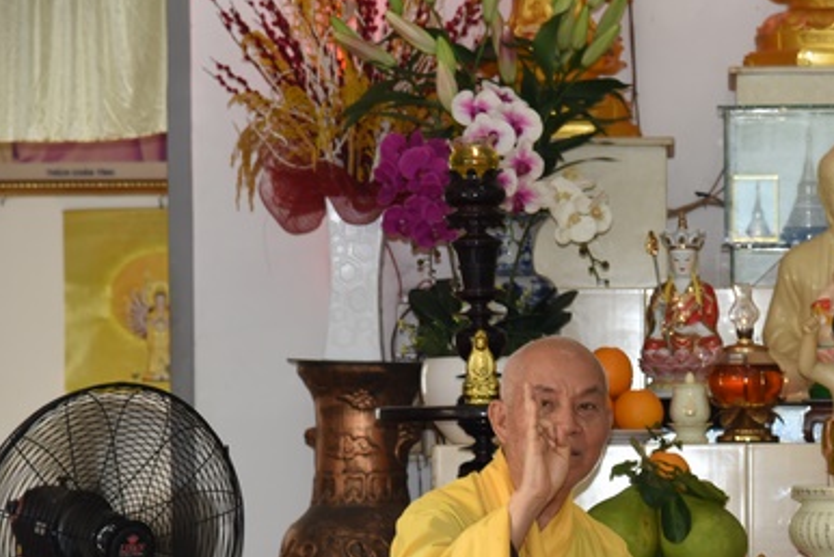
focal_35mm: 202
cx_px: 650
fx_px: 4683
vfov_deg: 6.8
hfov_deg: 10.2
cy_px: 456
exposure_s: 1/80
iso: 640
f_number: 5.6
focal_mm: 120
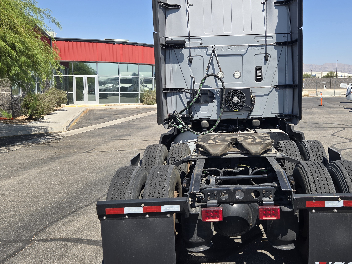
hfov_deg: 54.6
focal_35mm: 33
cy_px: 124
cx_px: 225
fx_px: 336
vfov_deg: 42.9
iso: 25
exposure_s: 1/1563
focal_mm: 5.4
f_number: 1.8
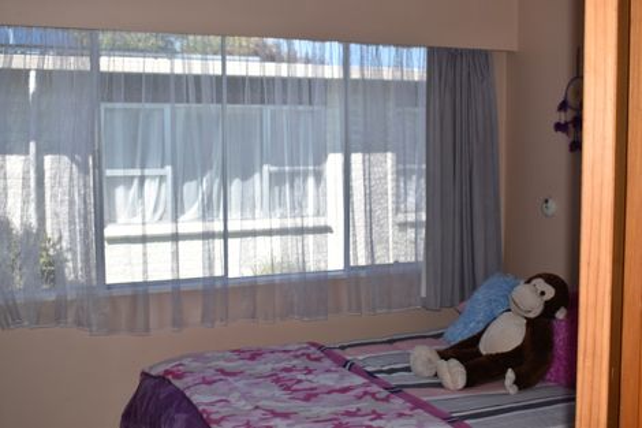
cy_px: 214
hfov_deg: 45.0
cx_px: 321
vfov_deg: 30.8
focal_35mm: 44
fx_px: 775
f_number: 6.3
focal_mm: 29
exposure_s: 1/160
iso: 100
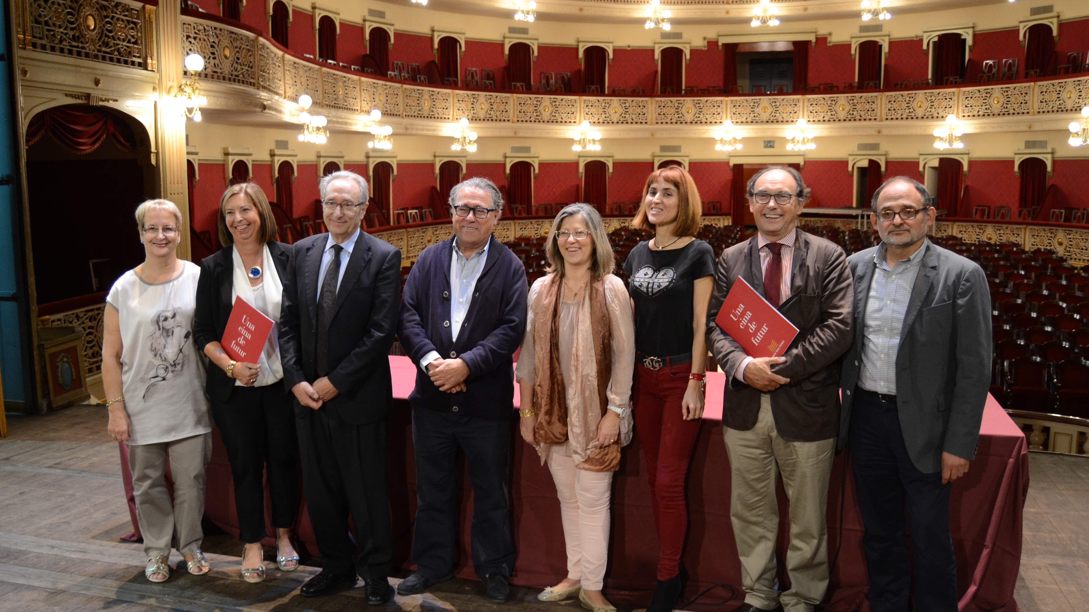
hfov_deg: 61.0
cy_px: 289
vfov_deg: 36.7
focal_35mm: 32
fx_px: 924
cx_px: 551
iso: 800
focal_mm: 20
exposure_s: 1/25
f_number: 3.5
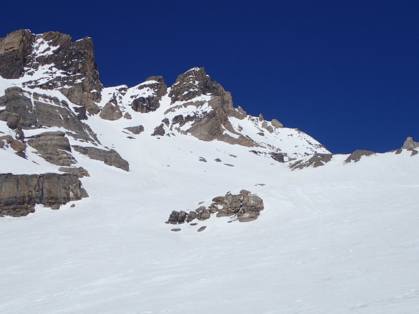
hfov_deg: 29.8
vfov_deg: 22.6
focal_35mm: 65
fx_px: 787
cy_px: 157
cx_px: 210
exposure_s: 1/200
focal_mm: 11.78
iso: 100
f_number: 14
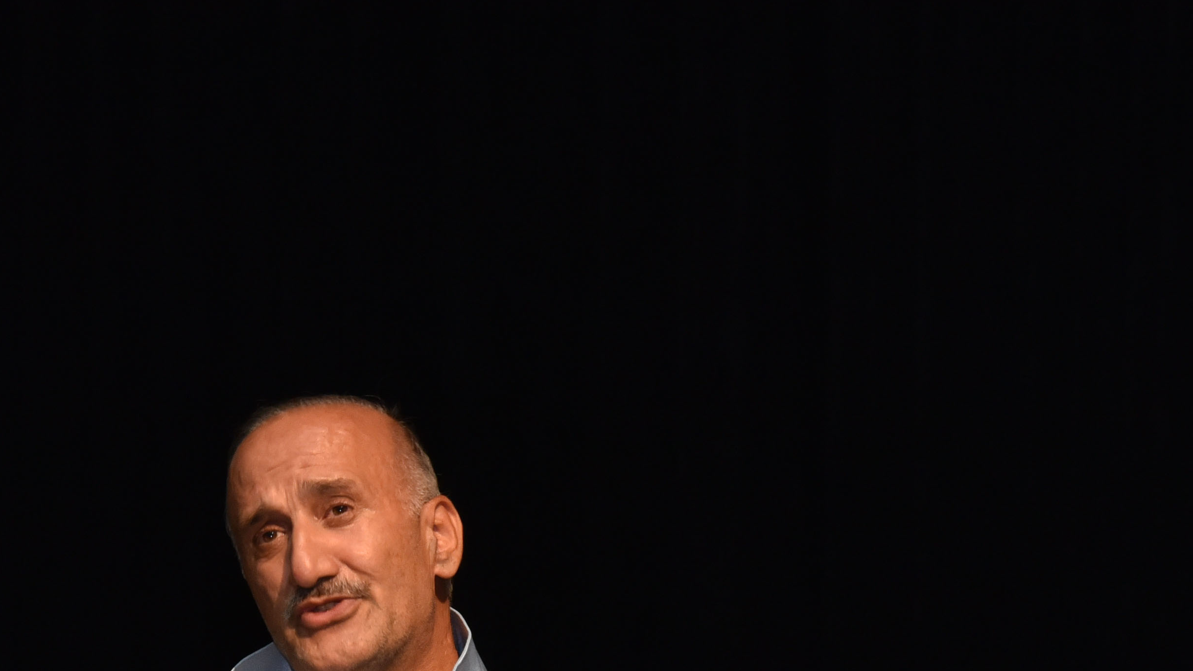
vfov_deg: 5.1
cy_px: 833
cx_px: 323
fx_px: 7529
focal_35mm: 238
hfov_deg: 9.0
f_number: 8
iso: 1600
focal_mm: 92
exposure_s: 1/60
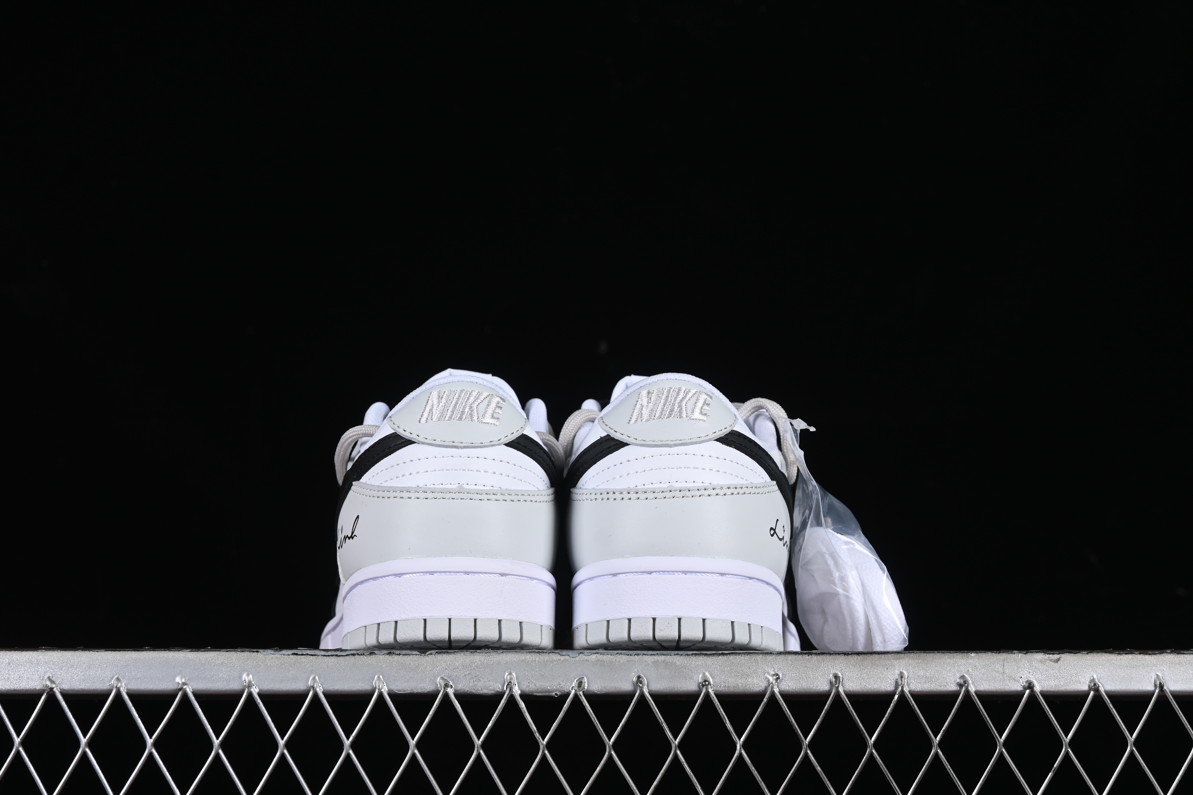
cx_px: 596
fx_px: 2485
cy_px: 398
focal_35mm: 75
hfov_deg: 27.0
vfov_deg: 18.2
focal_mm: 50
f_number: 8
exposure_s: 1/80
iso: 160
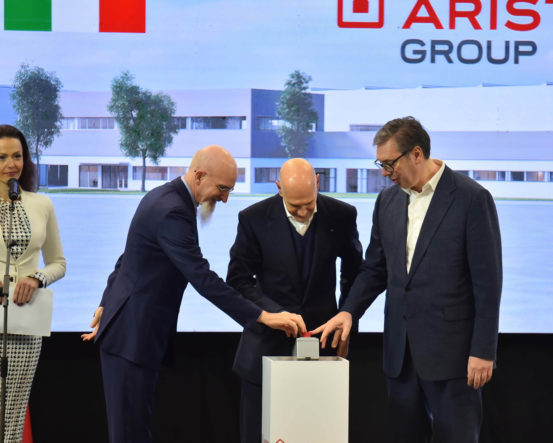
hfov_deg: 8.5
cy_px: 237
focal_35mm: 227
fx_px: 3715
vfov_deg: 6.8
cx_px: 339
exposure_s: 1/320
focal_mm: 170
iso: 1250
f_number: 2.8
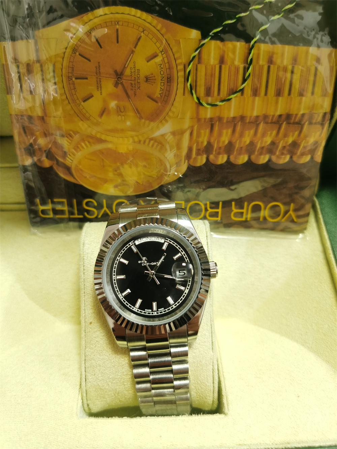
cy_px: 224
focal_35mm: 27
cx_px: 168
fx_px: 350
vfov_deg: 65.3
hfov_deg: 51.4
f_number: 1.6
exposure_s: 1/33.3
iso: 250
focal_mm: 5.56
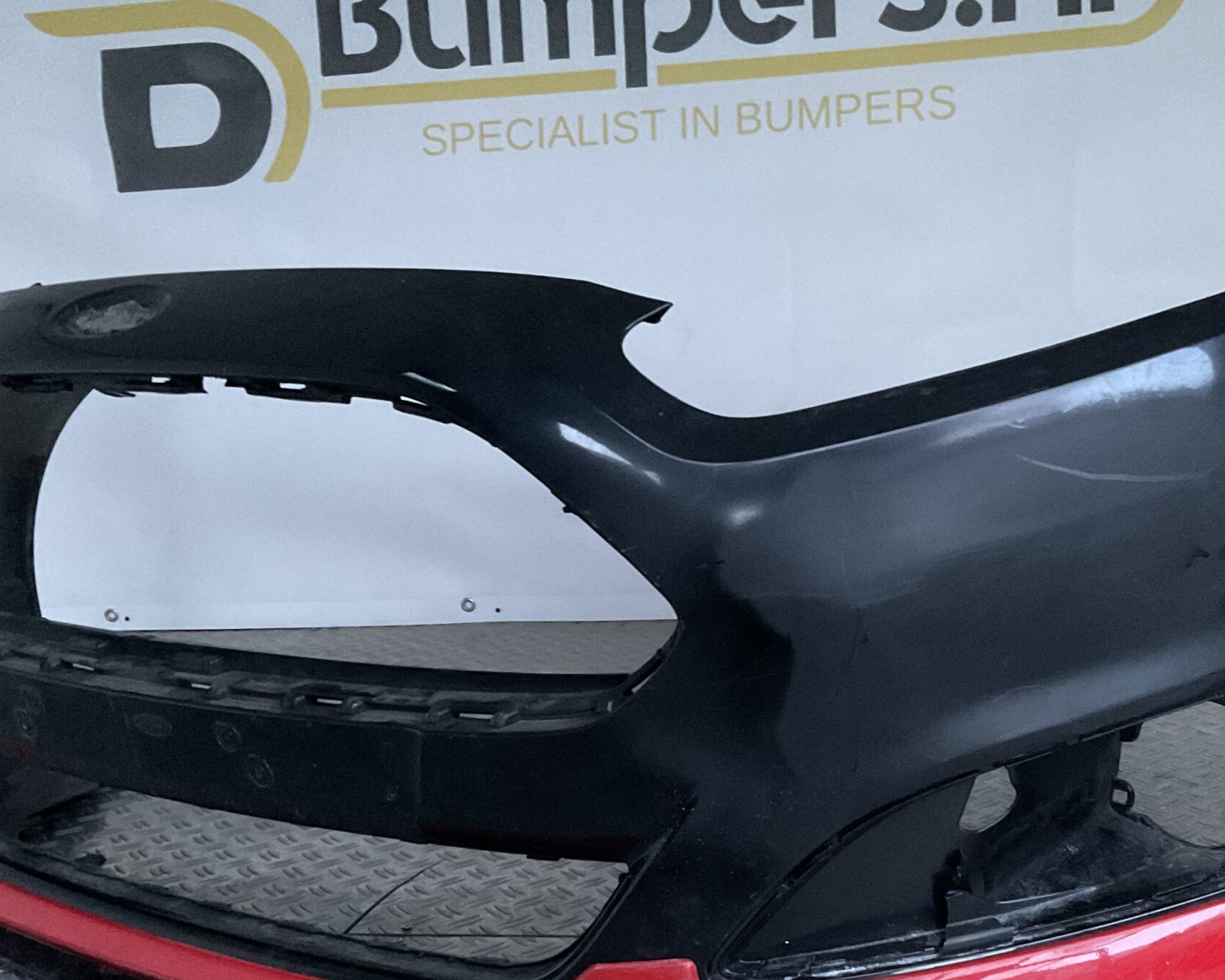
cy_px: 640
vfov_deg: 34.6
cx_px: 742
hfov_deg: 42.7
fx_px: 1559
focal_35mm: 43
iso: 500
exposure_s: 1/25
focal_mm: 3
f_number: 1.8
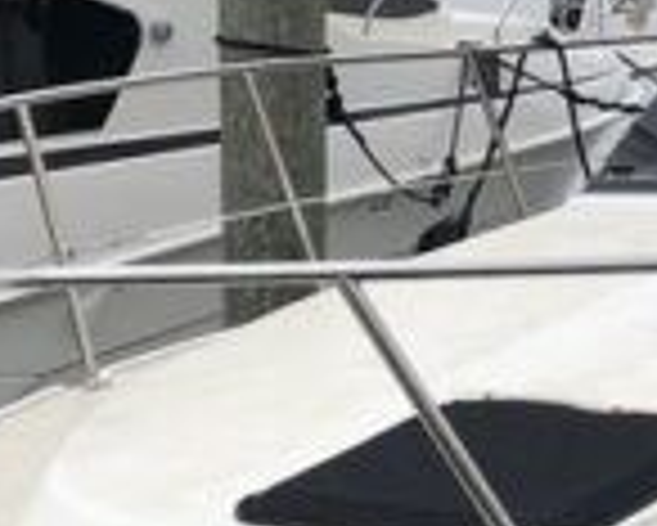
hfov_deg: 12.4
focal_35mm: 150
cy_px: 94
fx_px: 2919
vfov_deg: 10.3
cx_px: 886
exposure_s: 1/1845
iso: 20
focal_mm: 4
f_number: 1.8
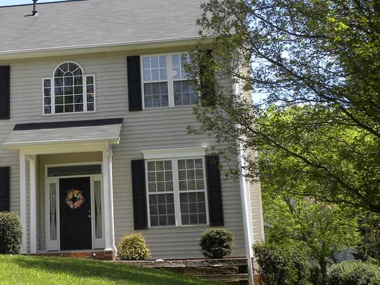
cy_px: 135
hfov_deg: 24.6
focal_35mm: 78
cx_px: 75
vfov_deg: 18.9
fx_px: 856
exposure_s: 1/177
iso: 64
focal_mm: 8.2
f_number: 4.5
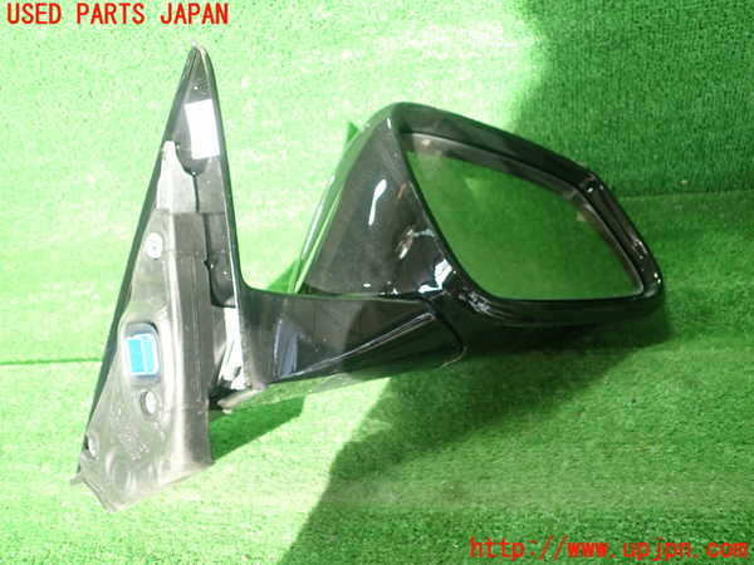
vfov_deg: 46.8
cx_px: 377
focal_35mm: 30
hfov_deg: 60.0
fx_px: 653
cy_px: 282
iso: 320
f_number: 2.3
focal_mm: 5.5
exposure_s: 1/125
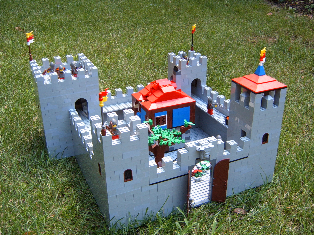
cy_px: 119
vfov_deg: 37.7
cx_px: 157
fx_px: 345
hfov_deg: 49.0
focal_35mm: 38
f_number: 2.9
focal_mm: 6.2
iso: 63
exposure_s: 1/90
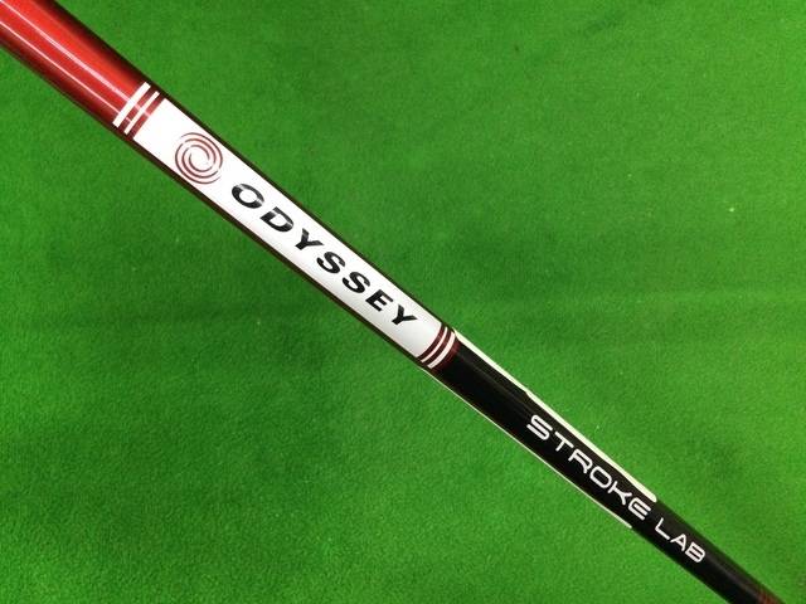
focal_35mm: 31
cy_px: 302
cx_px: 403
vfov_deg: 45.4
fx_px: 722
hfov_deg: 58.4
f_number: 2.4
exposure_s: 1/30
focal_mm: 3.3
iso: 160
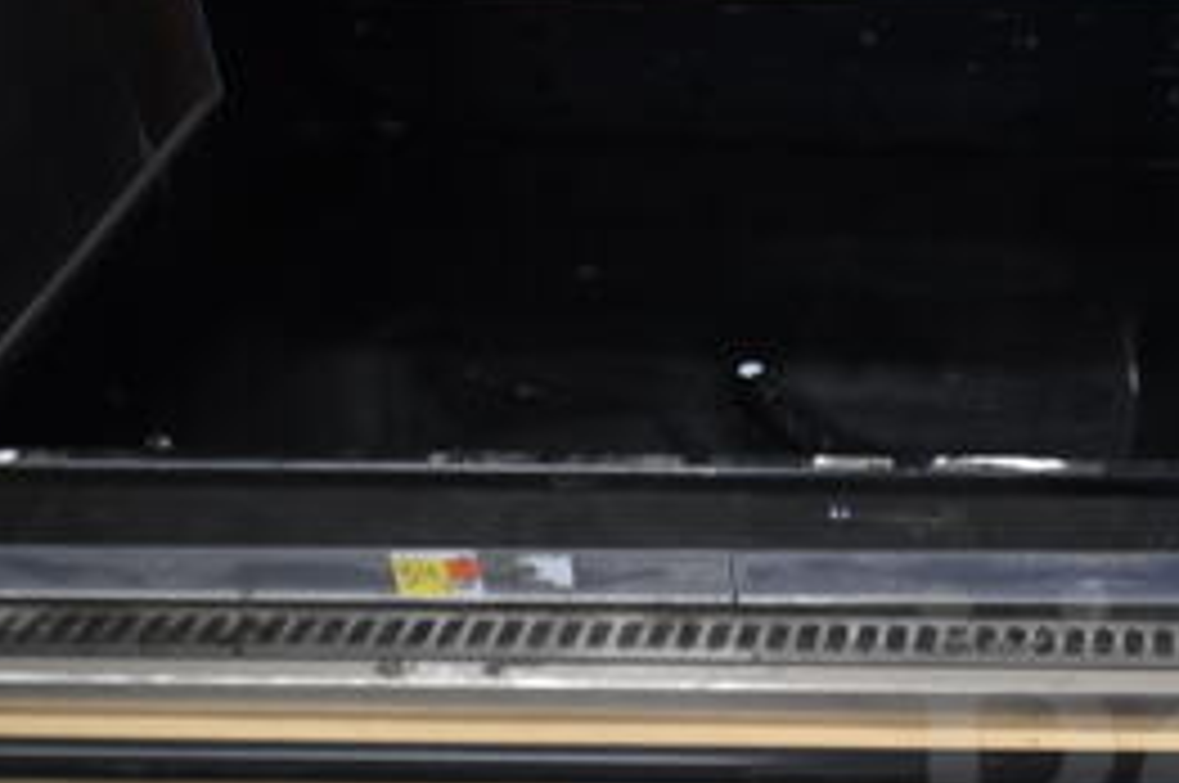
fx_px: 2290
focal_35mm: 70
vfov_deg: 18.9
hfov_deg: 27.0
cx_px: 1224
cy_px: 788
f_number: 3.5
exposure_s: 1/30
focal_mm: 20
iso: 900
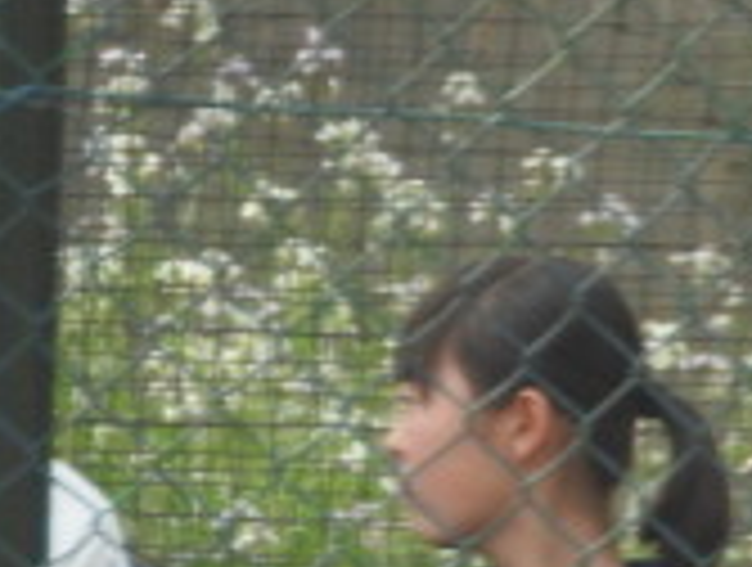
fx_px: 46829
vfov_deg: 0.7
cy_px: 918
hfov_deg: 0.9
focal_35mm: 2151
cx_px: 1342
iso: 200
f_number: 5.6
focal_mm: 107.5
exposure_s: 1/250
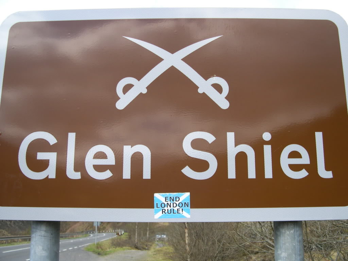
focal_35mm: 38
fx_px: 382
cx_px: 174
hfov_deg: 49.0
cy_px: 130
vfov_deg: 37.7
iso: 100
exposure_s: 1/427
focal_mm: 8
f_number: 2.8
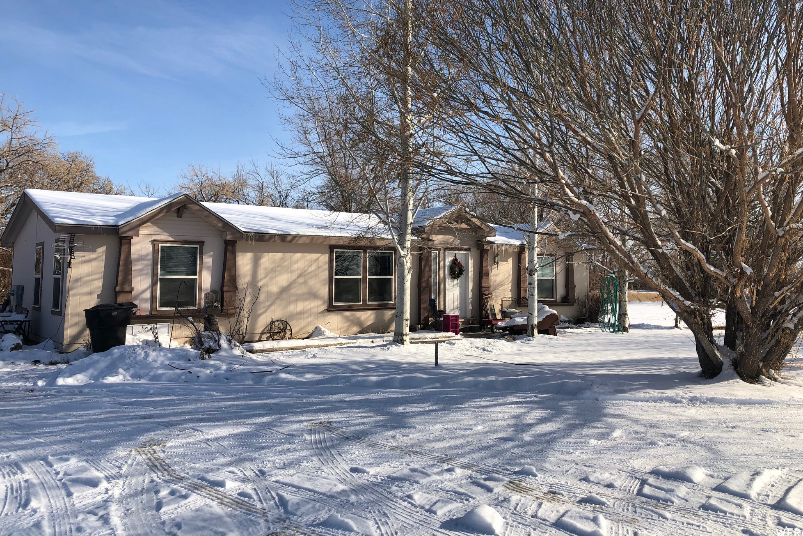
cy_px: 228
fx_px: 669
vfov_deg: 43.5
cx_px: 410
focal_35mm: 30
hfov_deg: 61.9
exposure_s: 1/2525
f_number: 1.8
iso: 20
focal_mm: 3.99
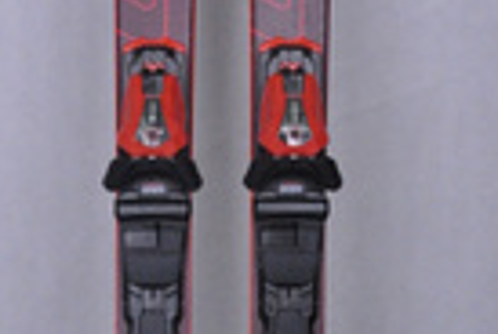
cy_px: 178
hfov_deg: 16.7
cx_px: 216
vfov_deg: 11.2
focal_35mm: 123
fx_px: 1700
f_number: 9.5
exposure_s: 1/125
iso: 3200
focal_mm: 25
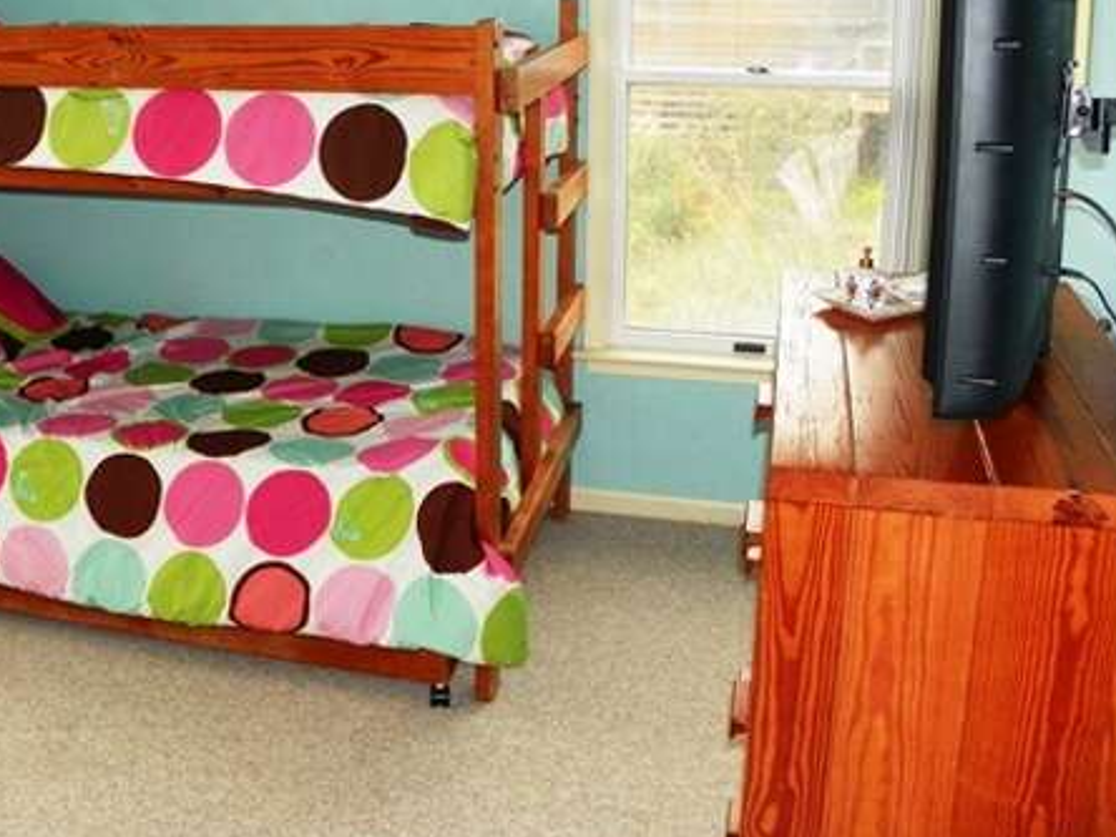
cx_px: 363
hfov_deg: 46.0
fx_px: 1290
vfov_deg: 35.2
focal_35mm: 40
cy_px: 219
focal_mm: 4.6
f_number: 2.8
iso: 100
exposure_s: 1/40
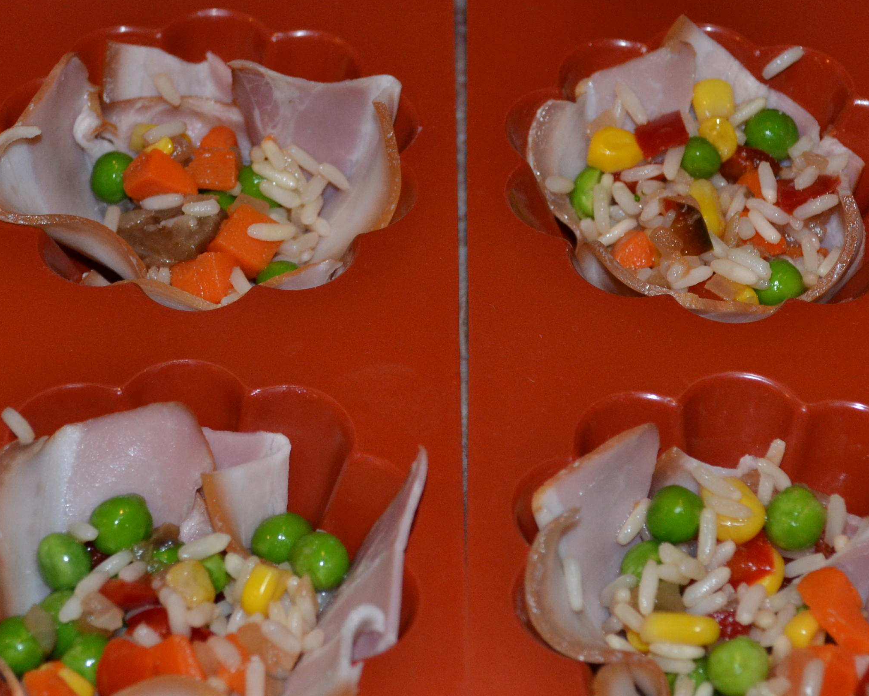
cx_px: 454
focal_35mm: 96
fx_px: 2469
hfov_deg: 20.0
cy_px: 243
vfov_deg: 16.0
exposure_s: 1/60
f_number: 5.3
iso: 1000
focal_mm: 40
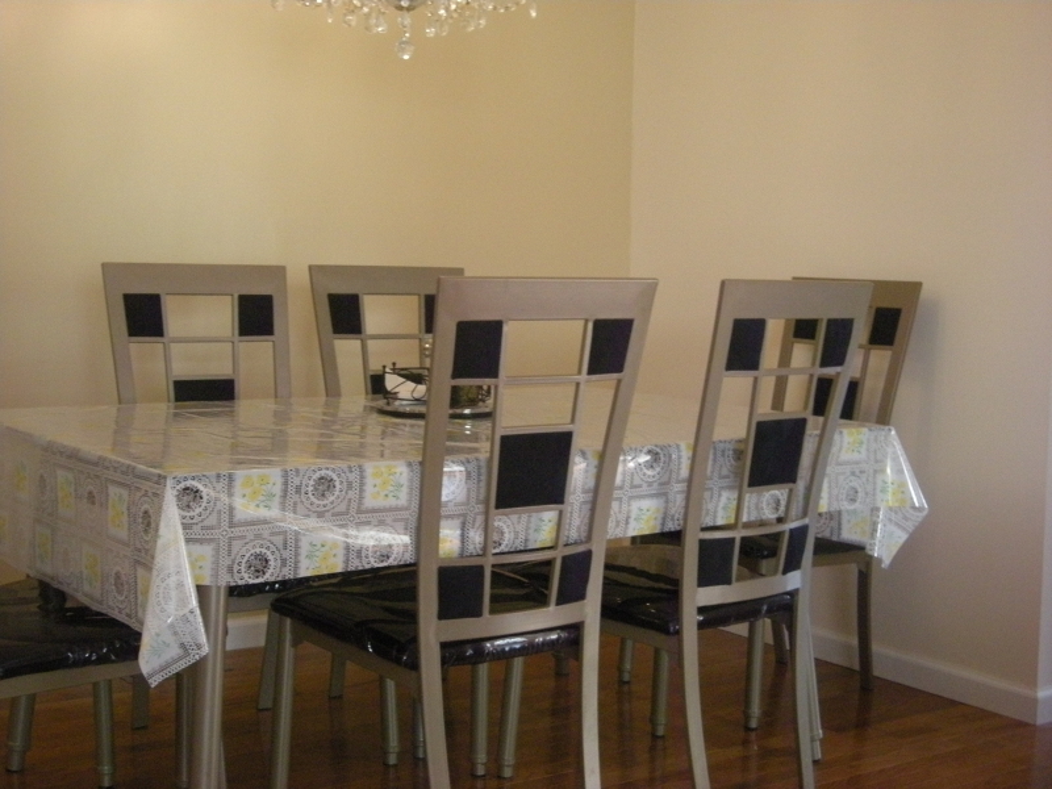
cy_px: 394
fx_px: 1641
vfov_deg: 27.0
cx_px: 526
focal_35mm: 54
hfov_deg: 35.5
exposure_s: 1/40.4
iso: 400
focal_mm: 8.8
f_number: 3.3
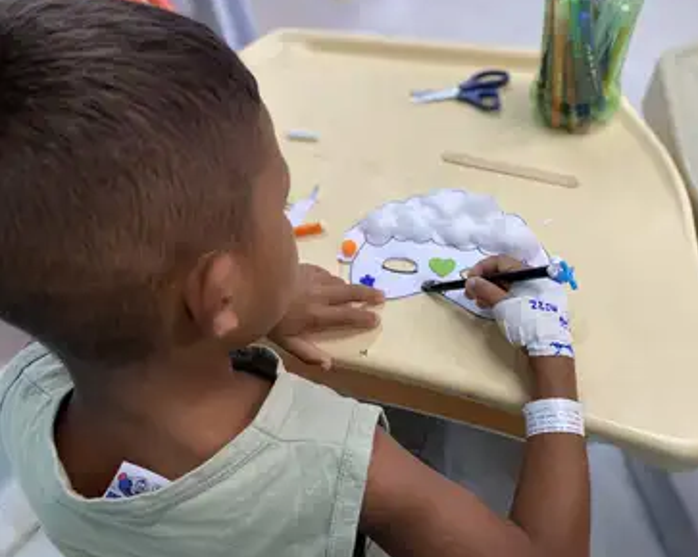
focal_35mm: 28
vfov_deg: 51.5
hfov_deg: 62.1
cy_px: 277
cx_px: 383
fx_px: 578
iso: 125
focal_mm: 4.25
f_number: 1.8
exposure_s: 1/60
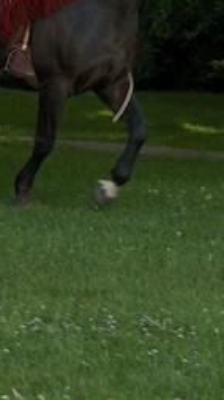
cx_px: -786
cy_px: -413
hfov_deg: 3.0
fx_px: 4062
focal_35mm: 384
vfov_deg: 5.5
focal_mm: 58
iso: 200
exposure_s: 1/200
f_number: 8
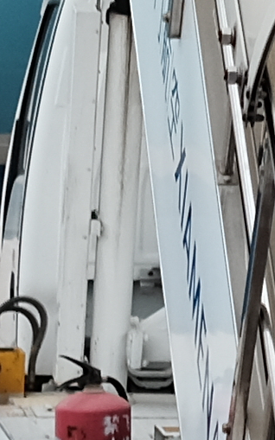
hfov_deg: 3.8
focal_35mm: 343
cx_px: 732
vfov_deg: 6.1
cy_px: -35
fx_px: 4114
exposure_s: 1/85
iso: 400
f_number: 2.5
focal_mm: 23
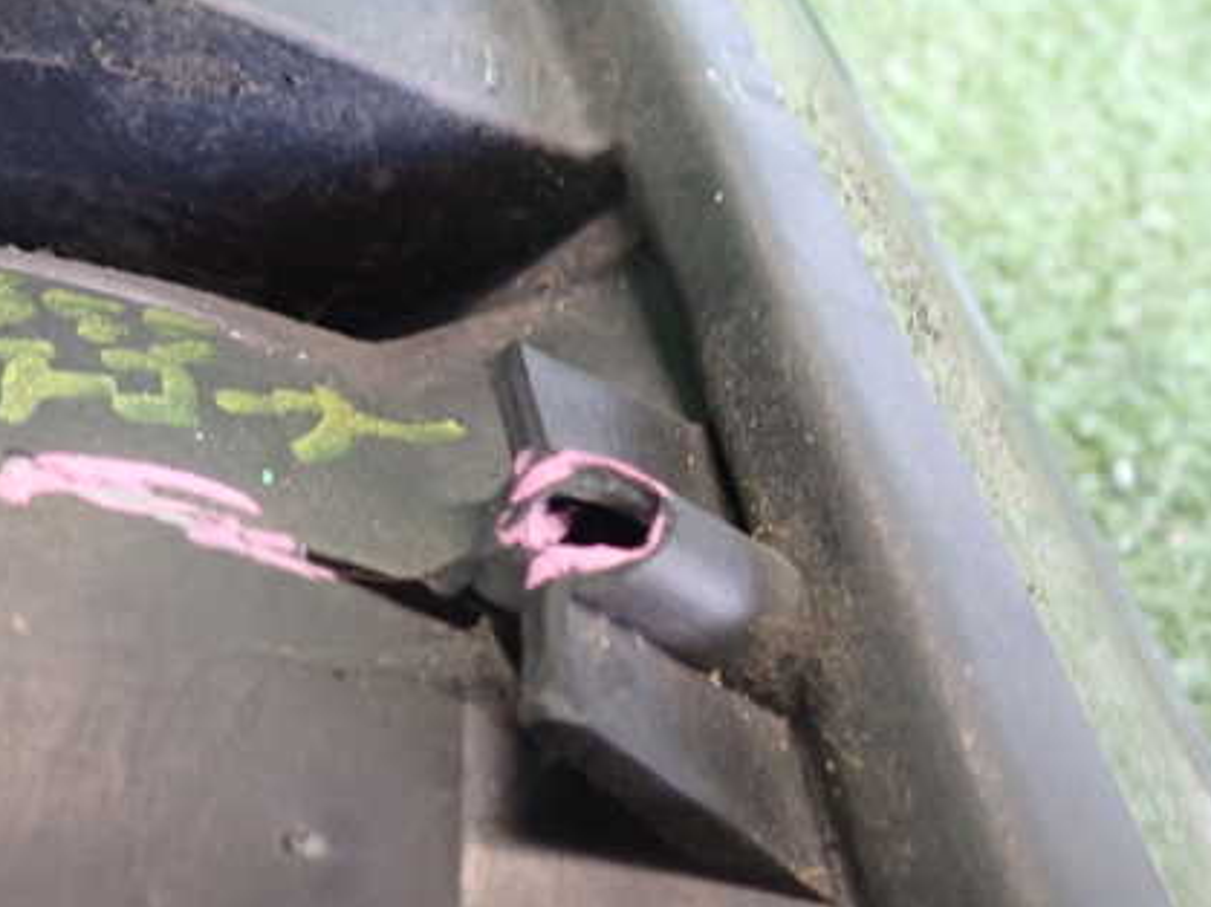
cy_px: 430
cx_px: 390
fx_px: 1504
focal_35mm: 43
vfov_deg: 33.6
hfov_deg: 43.2
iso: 640
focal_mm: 5.4
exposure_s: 1/30
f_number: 2.3
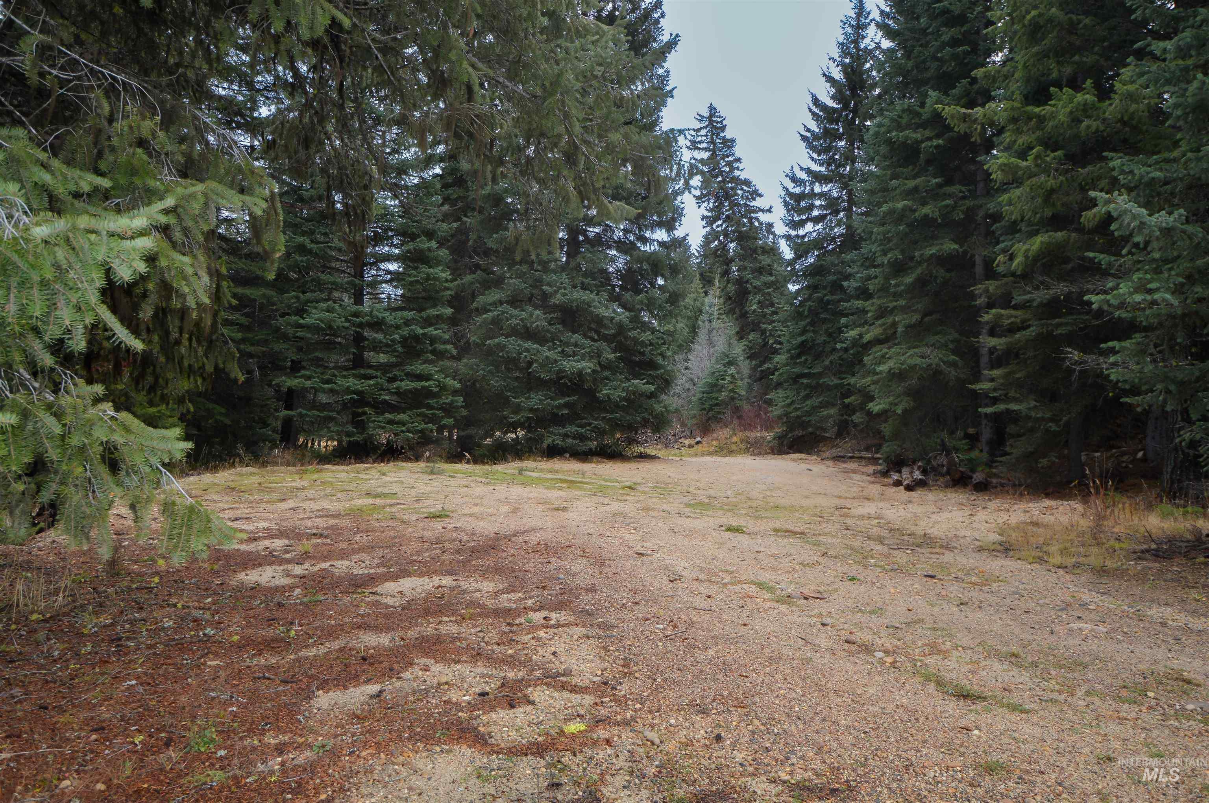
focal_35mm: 24
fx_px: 805
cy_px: 402
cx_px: 604
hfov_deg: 73.8
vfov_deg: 53.0
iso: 160
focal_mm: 16
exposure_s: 1/125
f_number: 4
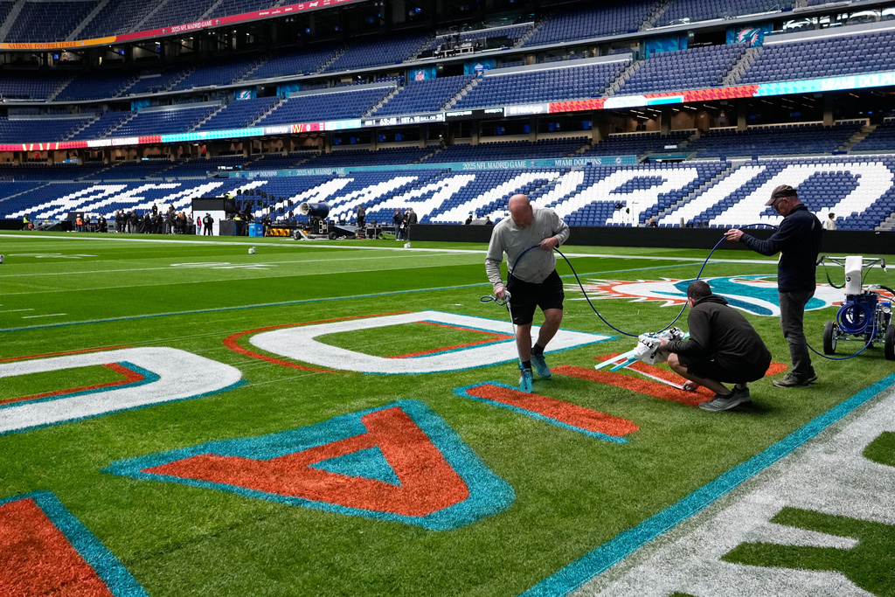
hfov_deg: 53.1
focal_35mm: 36
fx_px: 895
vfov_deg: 36.9
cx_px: 448
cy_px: 298
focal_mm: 24
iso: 2500
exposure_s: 1/500
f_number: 4
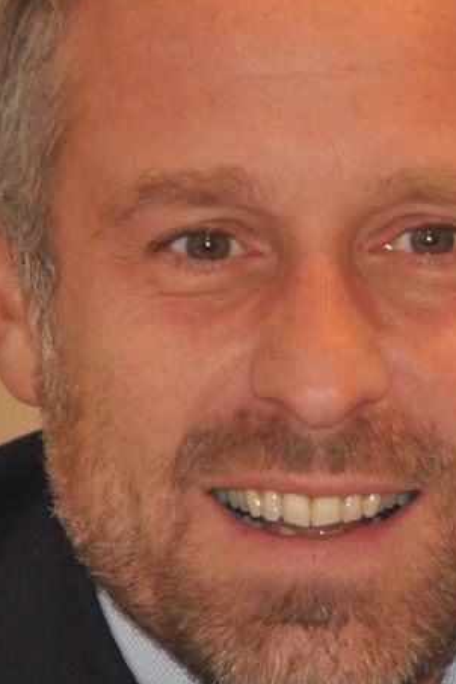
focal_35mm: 445
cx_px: 393
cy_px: 322
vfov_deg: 4.6
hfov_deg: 3.1
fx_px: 8454
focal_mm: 112
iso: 2500
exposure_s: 1/60
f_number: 5.3
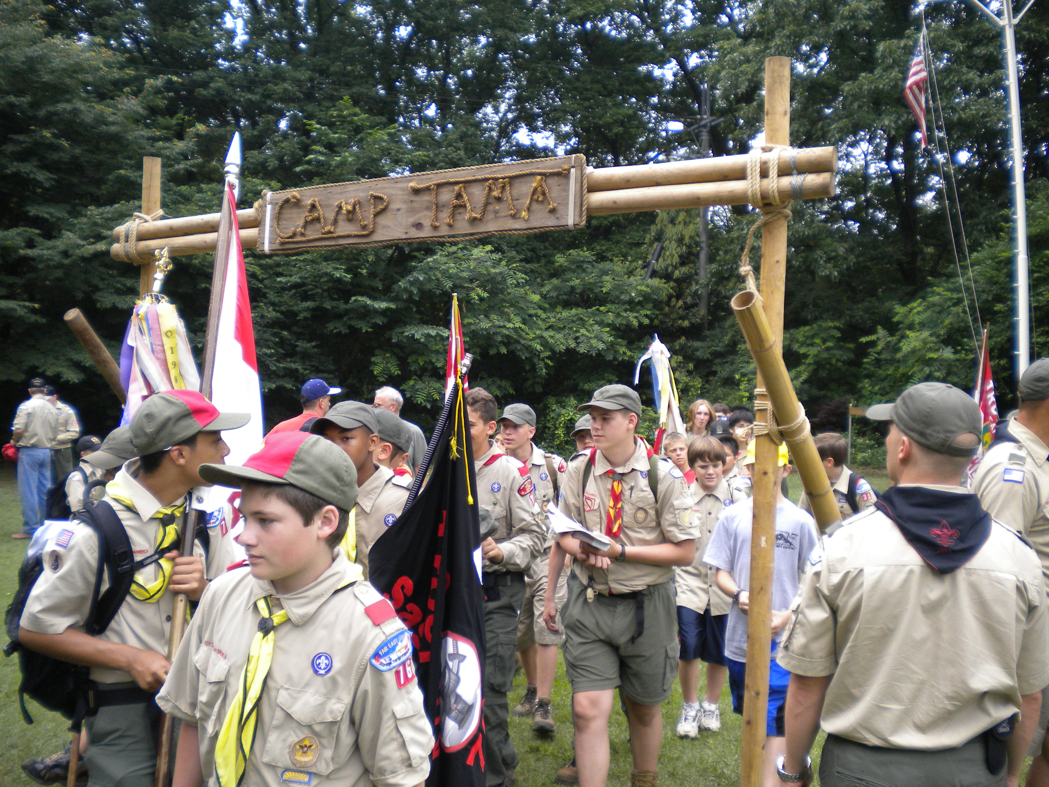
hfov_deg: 52.6
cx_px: 524
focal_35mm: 35
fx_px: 1061
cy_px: 394
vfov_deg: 40.7
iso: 151
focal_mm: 6.3
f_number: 3.1
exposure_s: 1/381
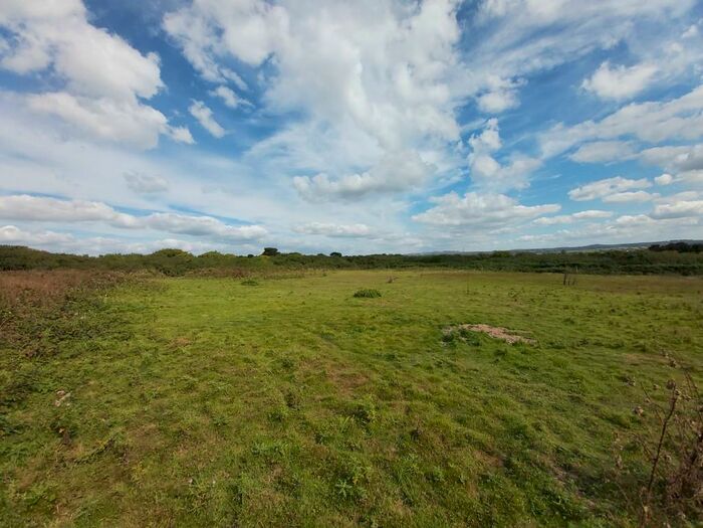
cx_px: 352
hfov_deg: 110.5
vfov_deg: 94.5
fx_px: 244
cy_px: 264
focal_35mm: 12
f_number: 2.2
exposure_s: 1/1835
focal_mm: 1.42
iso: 40
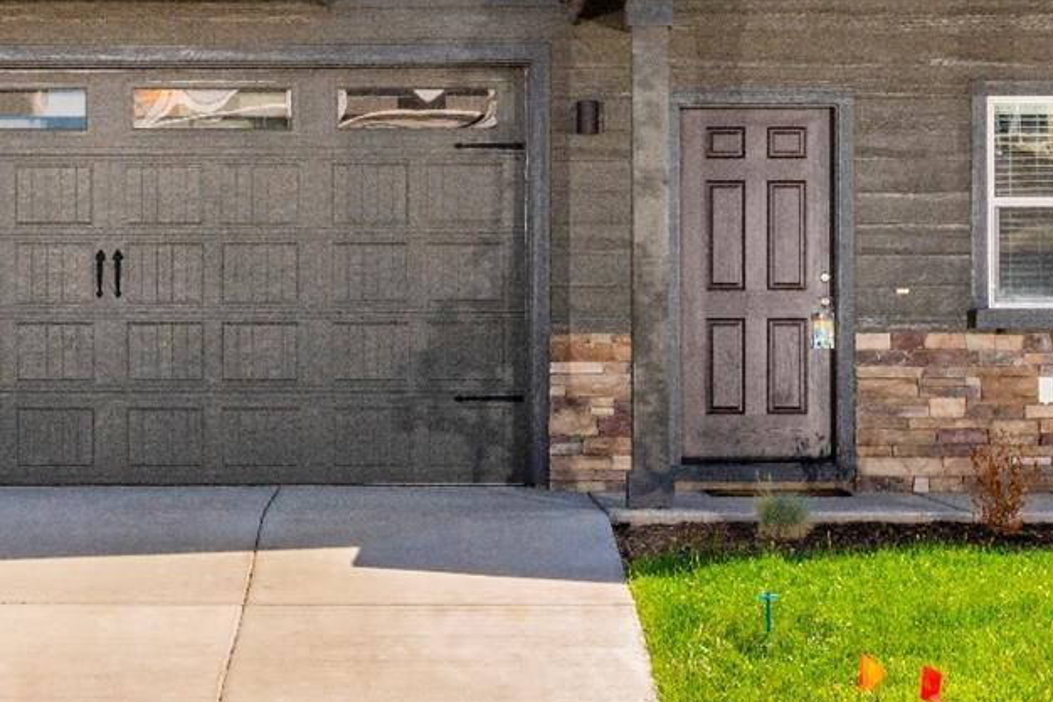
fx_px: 3363
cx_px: 293
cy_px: -89
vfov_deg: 11.7
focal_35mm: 115
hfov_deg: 17.7
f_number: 16
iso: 400
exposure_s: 1/200
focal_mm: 32
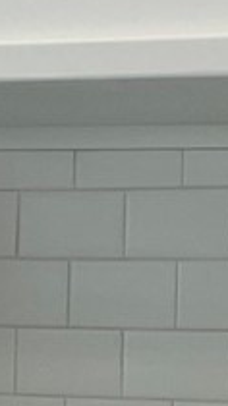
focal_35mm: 259
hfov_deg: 4.6
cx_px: 423
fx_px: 2786
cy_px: 468
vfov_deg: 8.3
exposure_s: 1/120
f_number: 1.6
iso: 100
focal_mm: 4.2
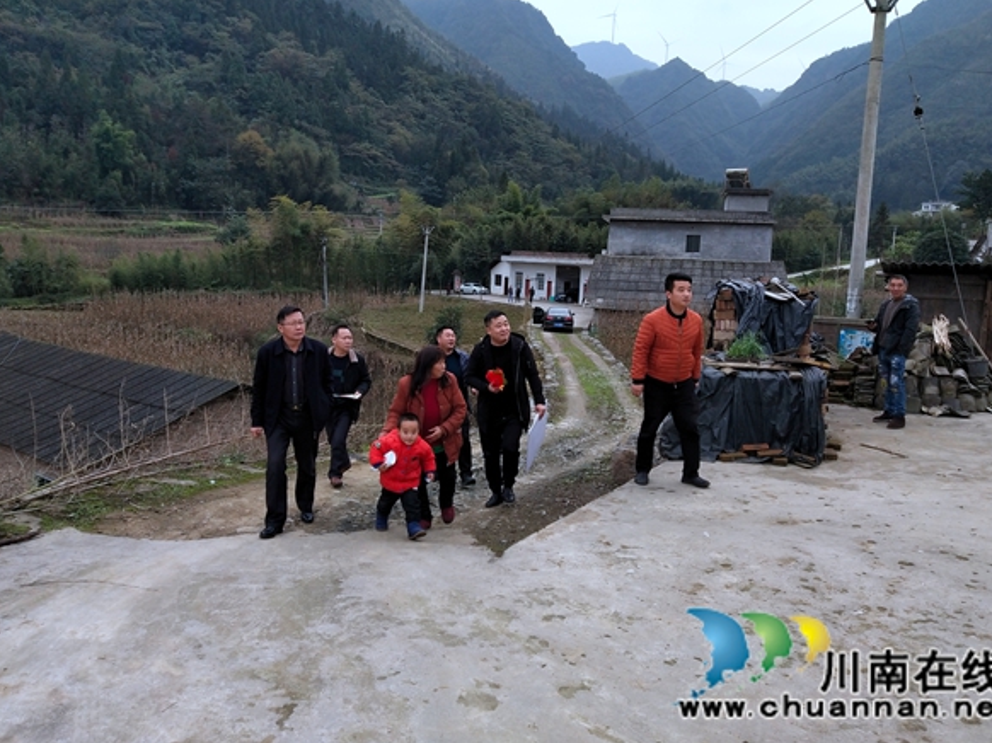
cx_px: 506
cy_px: 365
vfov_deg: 42.9
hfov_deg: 55.4
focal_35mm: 33
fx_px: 945
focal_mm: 3.95
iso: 63
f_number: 1.8
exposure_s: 1/883
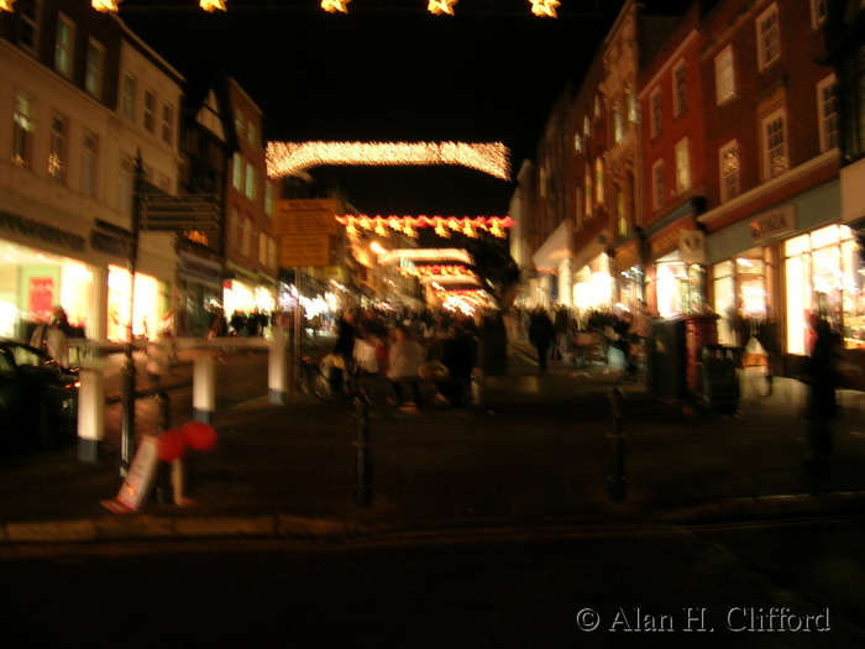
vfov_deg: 40.7
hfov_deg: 52.6
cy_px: 324
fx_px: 875
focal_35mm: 35
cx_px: 432
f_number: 2.8
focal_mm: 5.4
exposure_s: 1/1.43
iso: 50
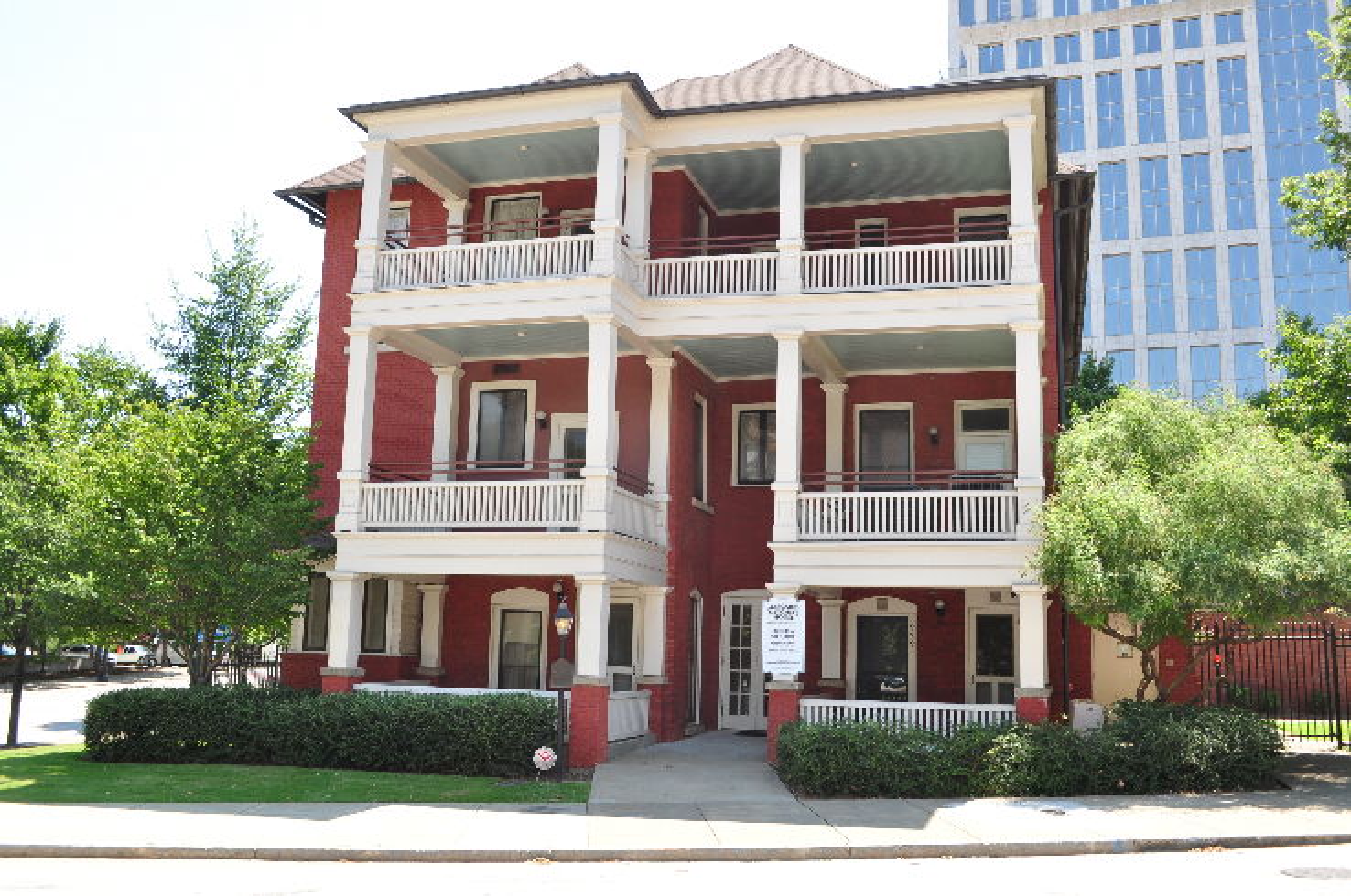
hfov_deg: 57.3
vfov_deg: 39.9
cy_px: 448
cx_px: 676
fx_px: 1237
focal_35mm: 33
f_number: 9
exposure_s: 1/160
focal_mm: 22
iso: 250
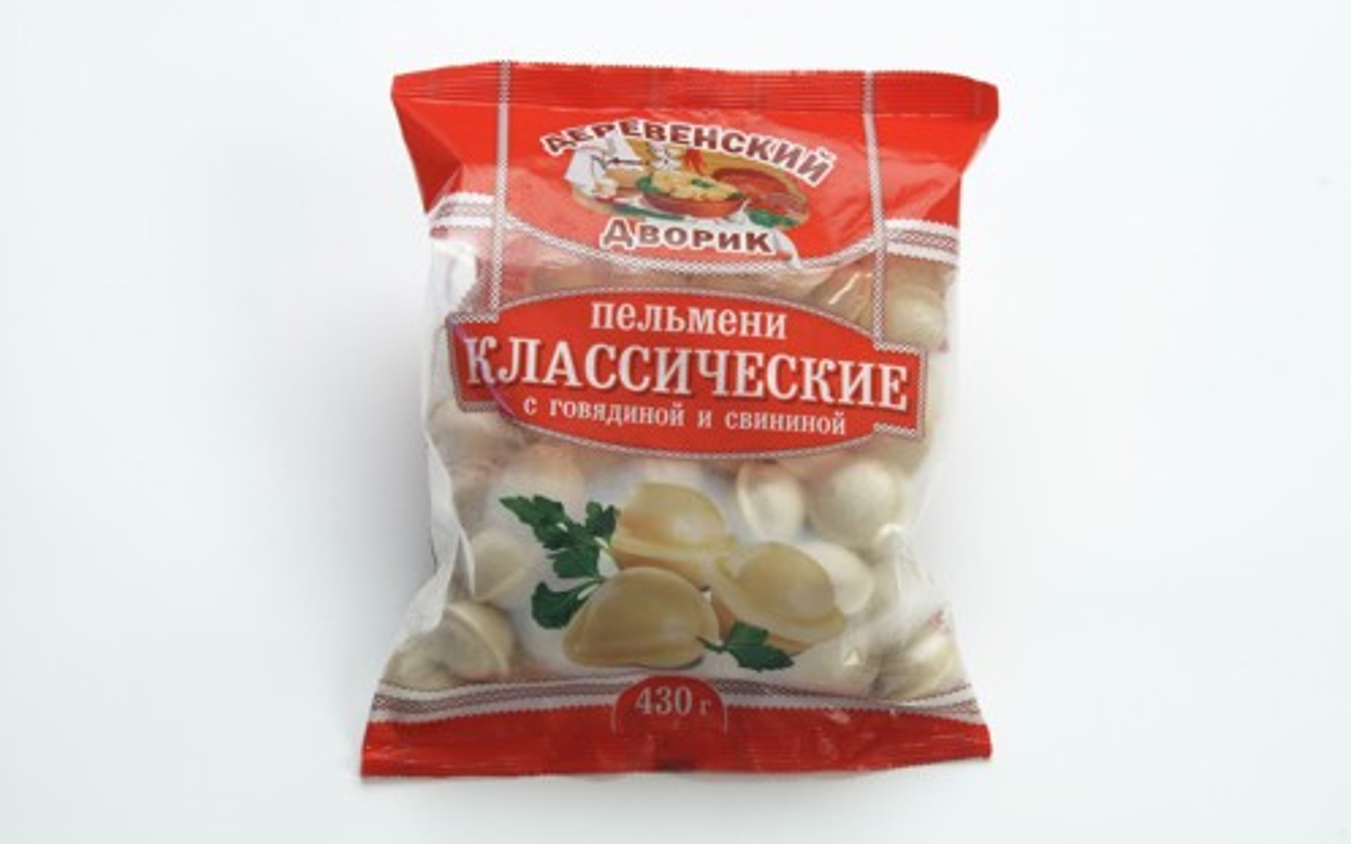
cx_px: 676
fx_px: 3387
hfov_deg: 22.6
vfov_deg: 14.2
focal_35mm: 92
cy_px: 410
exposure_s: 1/1.43
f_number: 19
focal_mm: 60
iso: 100
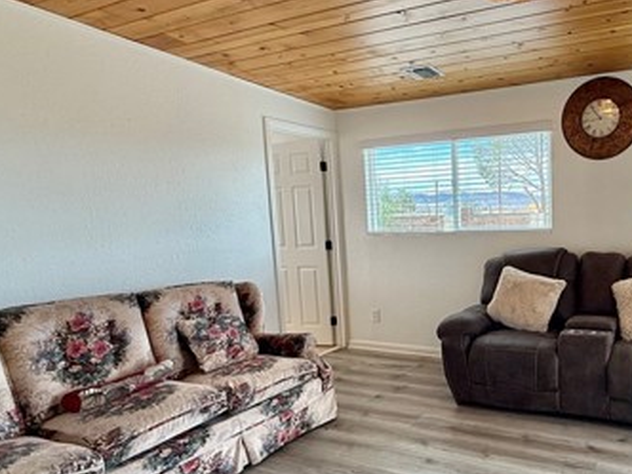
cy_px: 270
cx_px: 476
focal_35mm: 27
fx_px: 493
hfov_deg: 61.6
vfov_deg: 51.2
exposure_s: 1/120
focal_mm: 2.22
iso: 64
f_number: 2.2
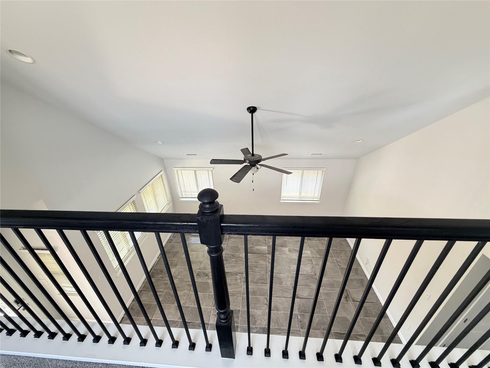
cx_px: 245
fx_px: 198
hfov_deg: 102.1
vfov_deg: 85.7
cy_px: 184
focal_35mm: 14
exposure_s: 1/60
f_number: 2.2
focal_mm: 2.22
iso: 400
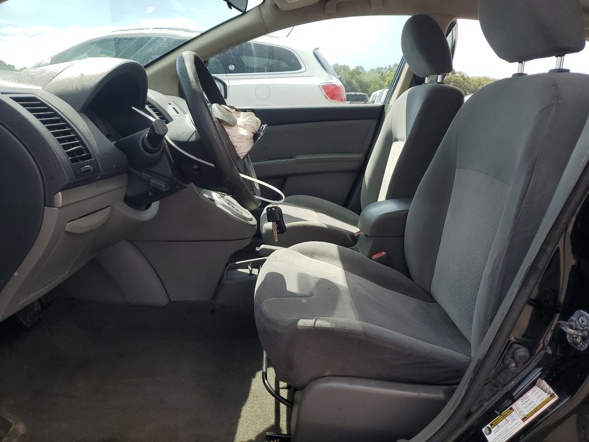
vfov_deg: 53.1
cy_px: 221
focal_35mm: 26
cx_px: 294
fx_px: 442
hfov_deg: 67.3
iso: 50
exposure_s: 1/1429
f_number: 1.5
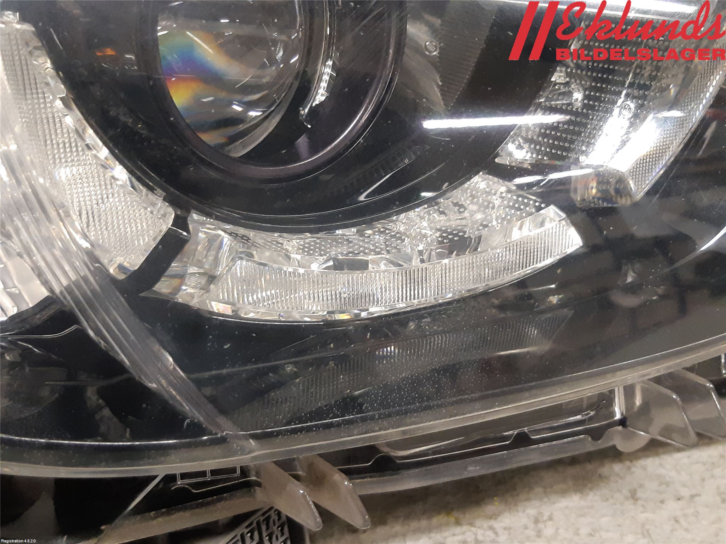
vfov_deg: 53.1
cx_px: 363
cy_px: 272
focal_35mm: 26
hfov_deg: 67.3
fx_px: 545
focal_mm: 3.93
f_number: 1.7
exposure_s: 1/50
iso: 250
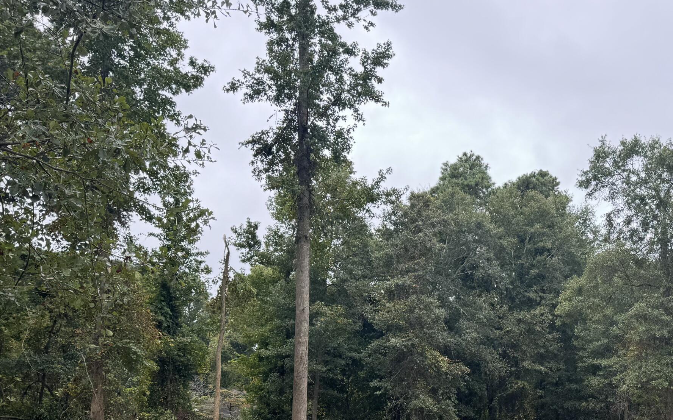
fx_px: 789
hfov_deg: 43.6
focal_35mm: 43
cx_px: 556
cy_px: 411
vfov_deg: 28.2
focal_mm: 6.76
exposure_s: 1/320
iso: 80
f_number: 1.78
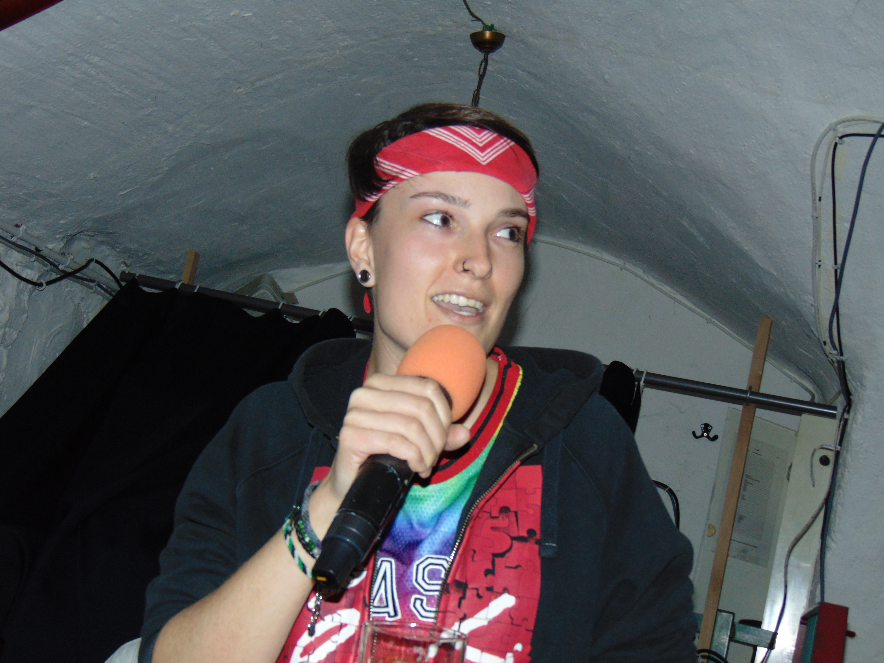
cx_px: 442
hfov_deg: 32.2
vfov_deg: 24.4
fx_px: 1532
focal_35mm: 60
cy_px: 332
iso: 500
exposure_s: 1/60
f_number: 3.6
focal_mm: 10.8
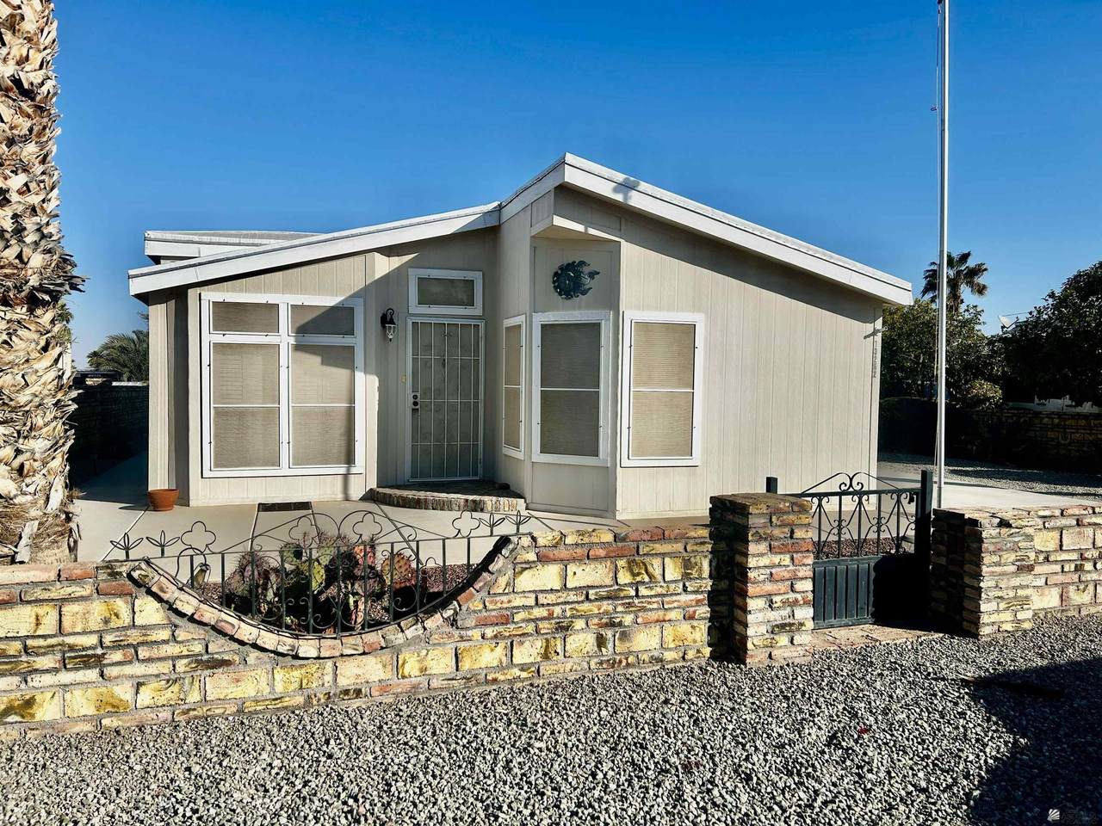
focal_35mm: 26
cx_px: 551
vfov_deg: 53.1
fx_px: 828
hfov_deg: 67.3
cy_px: 413
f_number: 1.5
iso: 50
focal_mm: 5.7
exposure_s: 1/8696
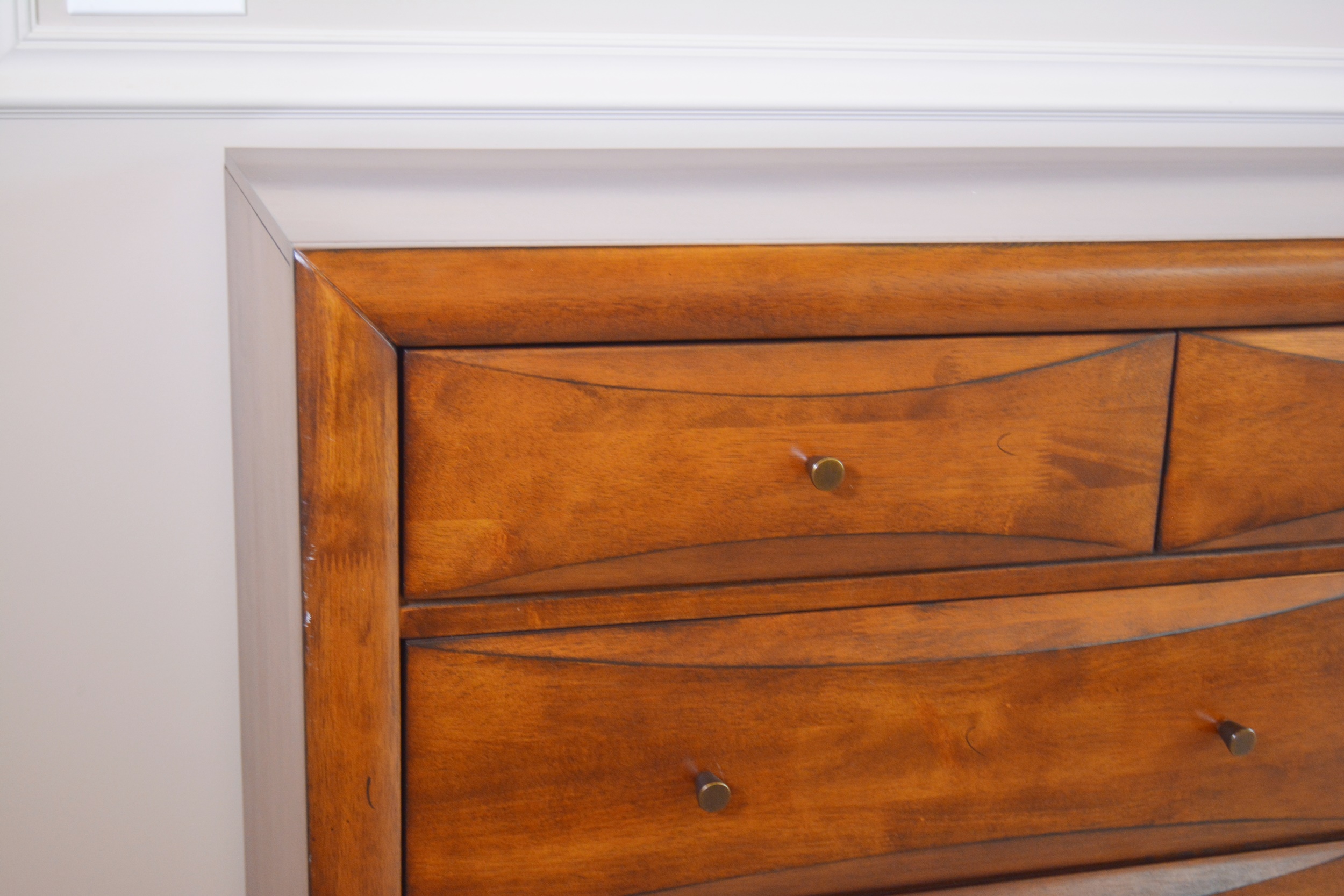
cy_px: 448
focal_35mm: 52
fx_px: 1960
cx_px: 672
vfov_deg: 25.8
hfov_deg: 37.8
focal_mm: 35
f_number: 4.5
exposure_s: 1/50
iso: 800
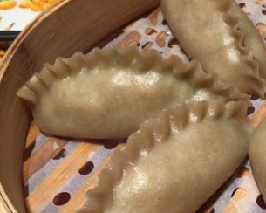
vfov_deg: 23.5
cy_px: 117
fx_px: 512
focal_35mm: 65
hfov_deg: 27.1
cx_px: 281
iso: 32
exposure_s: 1/50
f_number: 2.2
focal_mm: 4.15
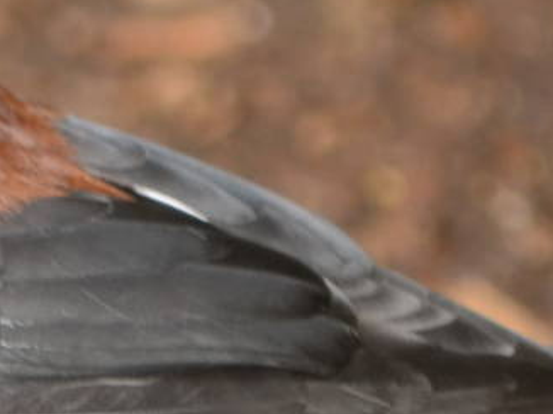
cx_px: -302
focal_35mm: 2121
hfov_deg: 0.9
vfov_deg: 0.7
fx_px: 33859
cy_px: 458
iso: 400
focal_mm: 300
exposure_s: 1/25
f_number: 5.6
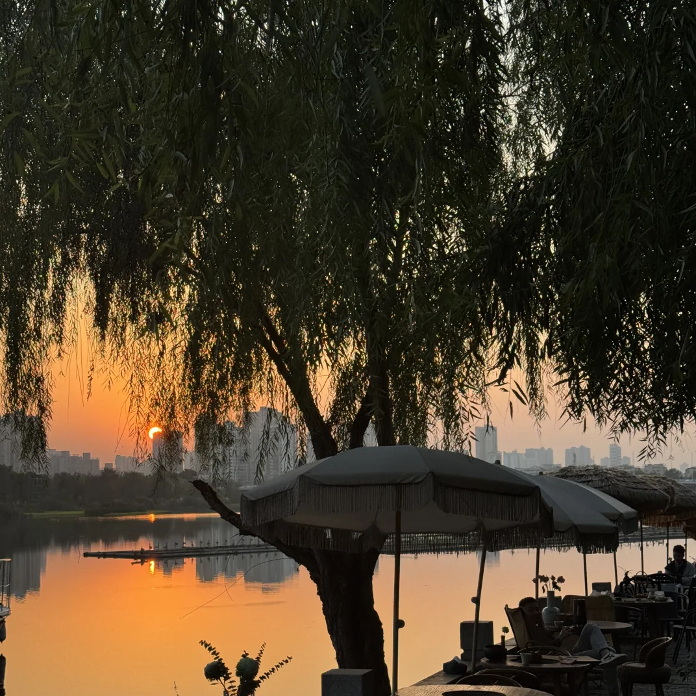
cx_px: 347
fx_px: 1297
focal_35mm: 57
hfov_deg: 30.0
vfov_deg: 29.9
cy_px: 434
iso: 64
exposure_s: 1/1524
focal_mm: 6.76
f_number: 1.78
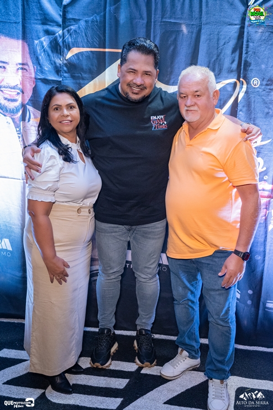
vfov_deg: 53.1
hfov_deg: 36.9
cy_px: 205
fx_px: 409
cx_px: 136
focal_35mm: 36
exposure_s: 1/160
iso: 2500
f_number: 2.8
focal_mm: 24
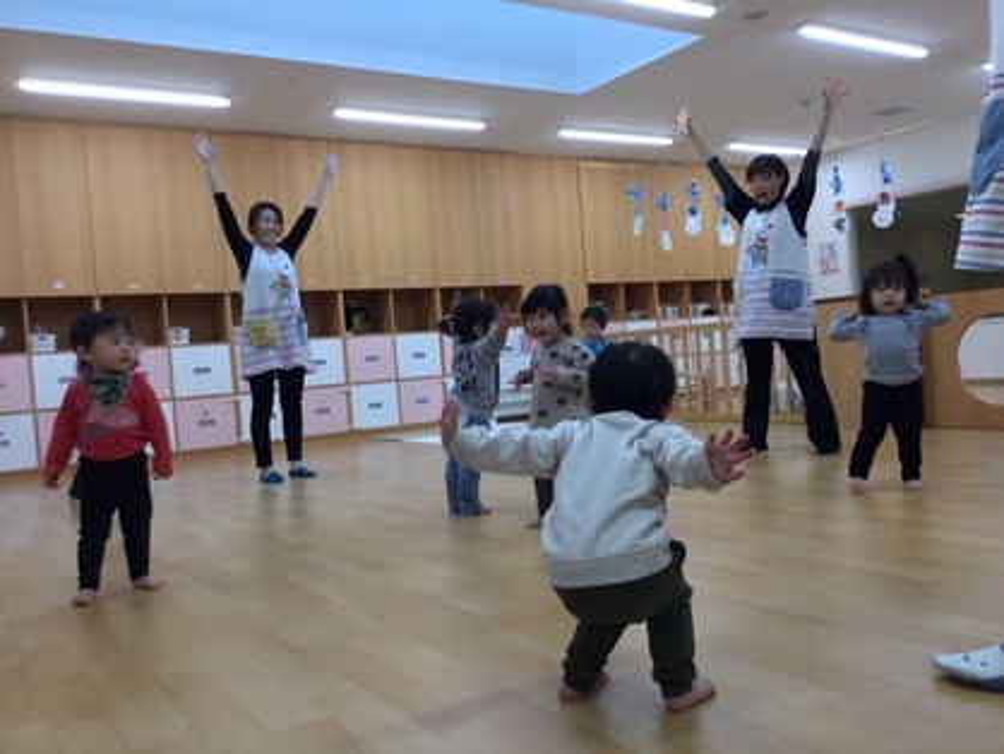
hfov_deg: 58.3
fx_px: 900
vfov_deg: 45.5
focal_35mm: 31
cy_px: 377
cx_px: 502
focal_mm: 3.3
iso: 25
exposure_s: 1/40
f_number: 2.4
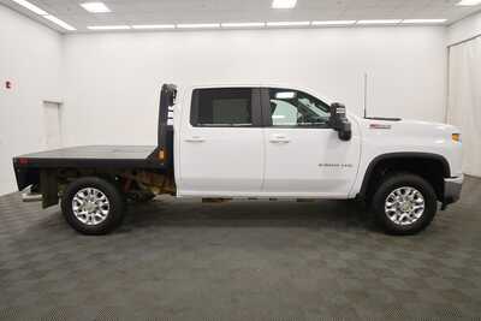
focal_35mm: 21
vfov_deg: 59.5
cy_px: 160
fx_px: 281
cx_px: 240
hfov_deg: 81.2
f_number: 5
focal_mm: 14
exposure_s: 1/200
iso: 800
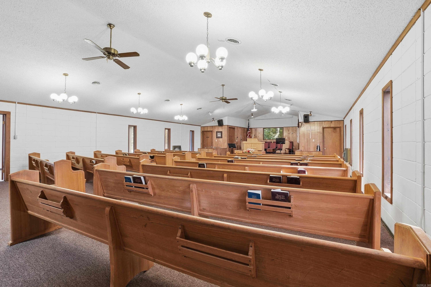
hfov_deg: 100.4
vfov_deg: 77.3
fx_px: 180
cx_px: 216
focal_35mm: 15
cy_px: 144
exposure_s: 1/10
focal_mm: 10
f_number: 9
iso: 250
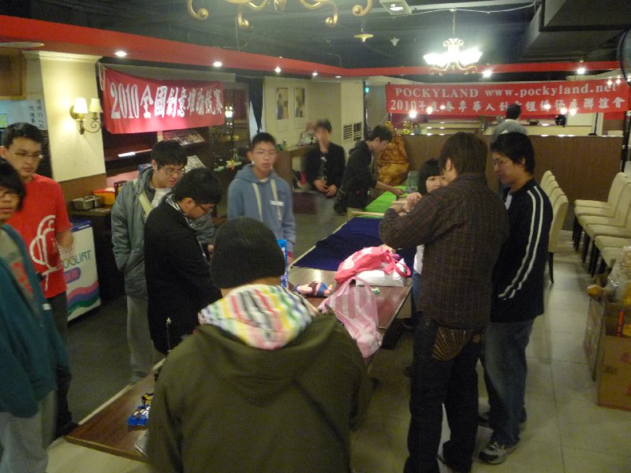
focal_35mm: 30
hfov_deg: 60.0
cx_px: 316
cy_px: 236
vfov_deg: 46.8
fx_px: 547
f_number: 3.3
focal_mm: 5.2
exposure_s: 1/8
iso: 400
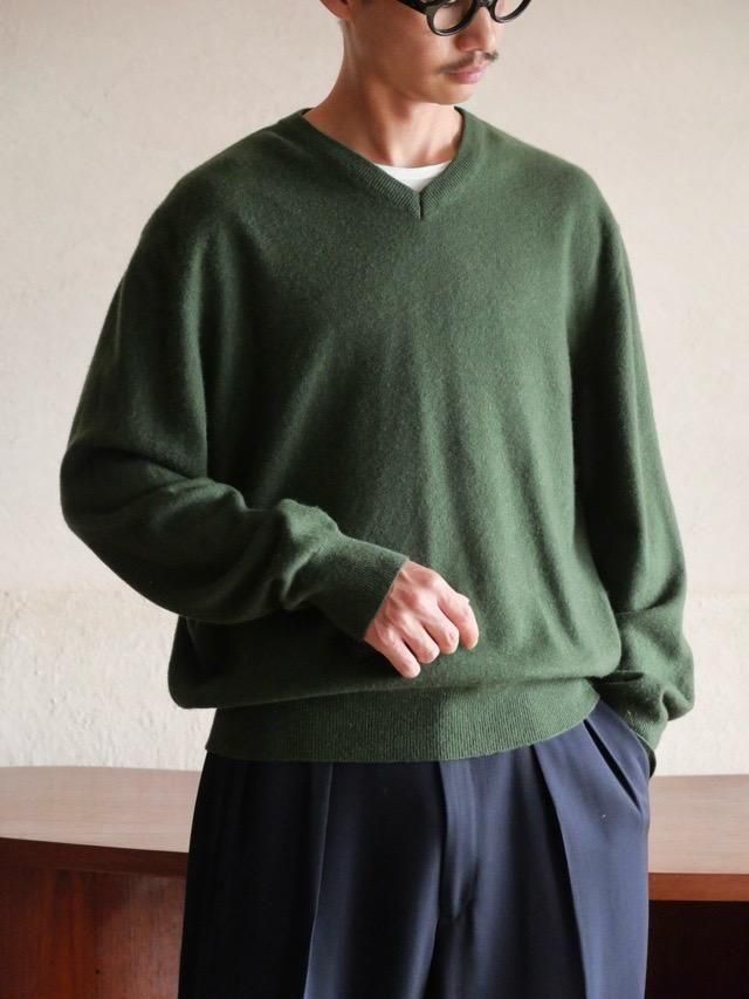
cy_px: 500
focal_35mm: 120
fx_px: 3461
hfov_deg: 12.4
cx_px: 374
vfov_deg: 16.4
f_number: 4
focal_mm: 60
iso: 3200
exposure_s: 1/125
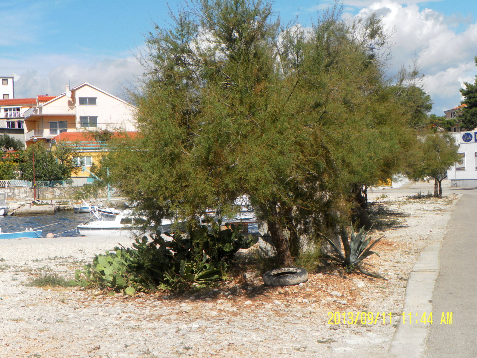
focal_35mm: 71
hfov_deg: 27.4
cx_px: 238
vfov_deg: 20.7
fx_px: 978
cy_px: 179
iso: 80
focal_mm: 12.6
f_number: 5.6
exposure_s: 1/320
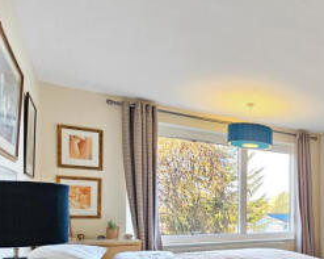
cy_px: 231
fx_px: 287
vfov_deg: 44.3
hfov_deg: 46.4
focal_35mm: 30
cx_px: 342
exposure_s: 1/50
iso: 160
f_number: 2.2
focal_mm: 2.2
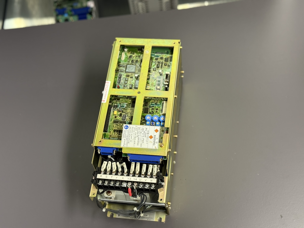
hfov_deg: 39.7
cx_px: 152
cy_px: 114
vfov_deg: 30.3
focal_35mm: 48
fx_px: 422
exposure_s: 1/33
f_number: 1.78
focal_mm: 6.76
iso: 200
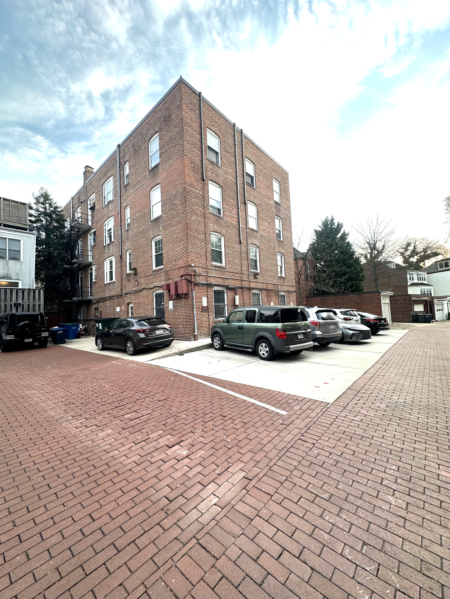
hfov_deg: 85.7
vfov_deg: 102.1
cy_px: 300
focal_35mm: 14
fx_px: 243
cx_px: 225
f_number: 2.2
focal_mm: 2.22
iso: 64
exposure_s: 1/99
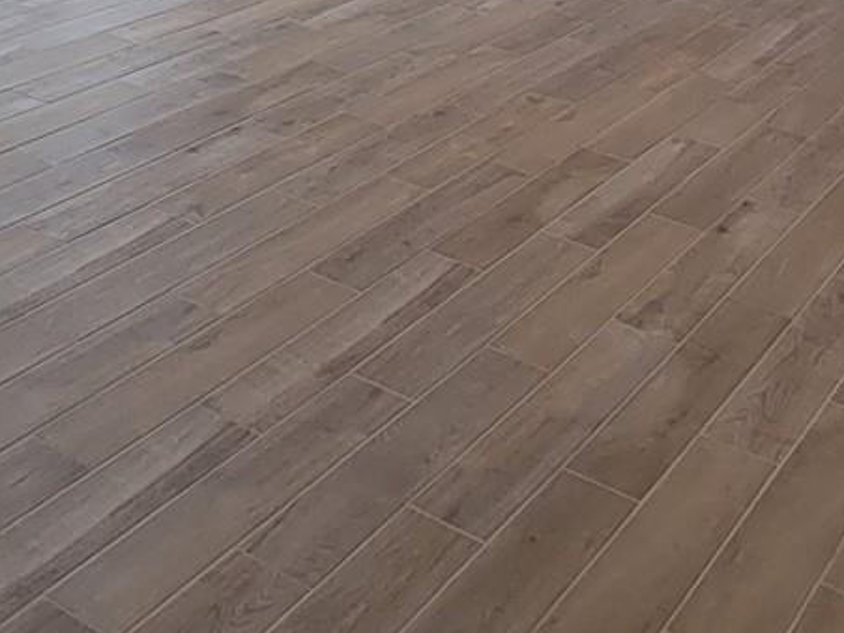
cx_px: 193
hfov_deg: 32.0
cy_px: -670
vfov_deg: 17.2
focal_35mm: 59
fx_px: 1438
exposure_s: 1/120
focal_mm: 2.2
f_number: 2.2
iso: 64
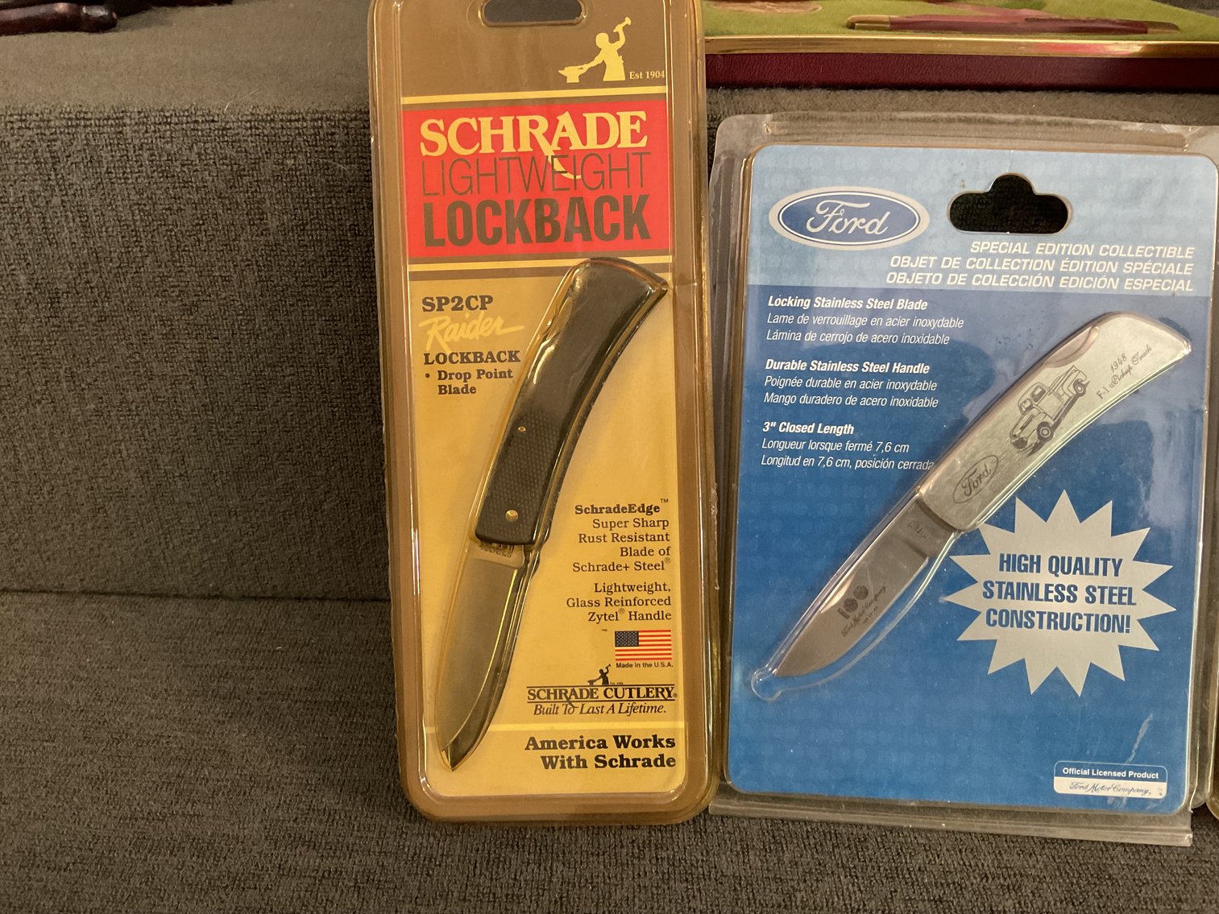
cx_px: 610
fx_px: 1021
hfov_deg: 61.7
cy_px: 457
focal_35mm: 29
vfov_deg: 48.2
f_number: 1.8
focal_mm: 3
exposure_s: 1/60
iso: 250
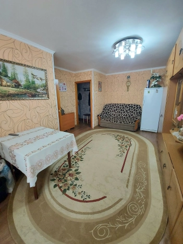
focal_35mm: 13
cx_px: 92
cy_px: 122
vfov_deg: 106.2
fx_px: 92
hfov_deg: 89.9
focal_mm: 1.74
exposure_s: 1/33
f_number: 2.2
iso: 320
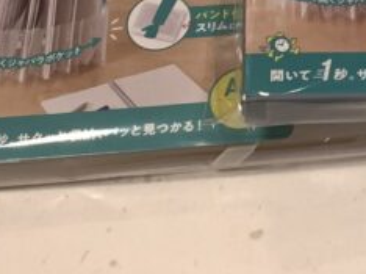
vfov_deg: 13.4
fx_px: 1120
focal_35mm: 106
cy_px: -94
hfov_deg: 17.2
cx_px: 507
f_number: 2.4
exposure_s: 1/120
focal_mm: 3.3
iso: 32
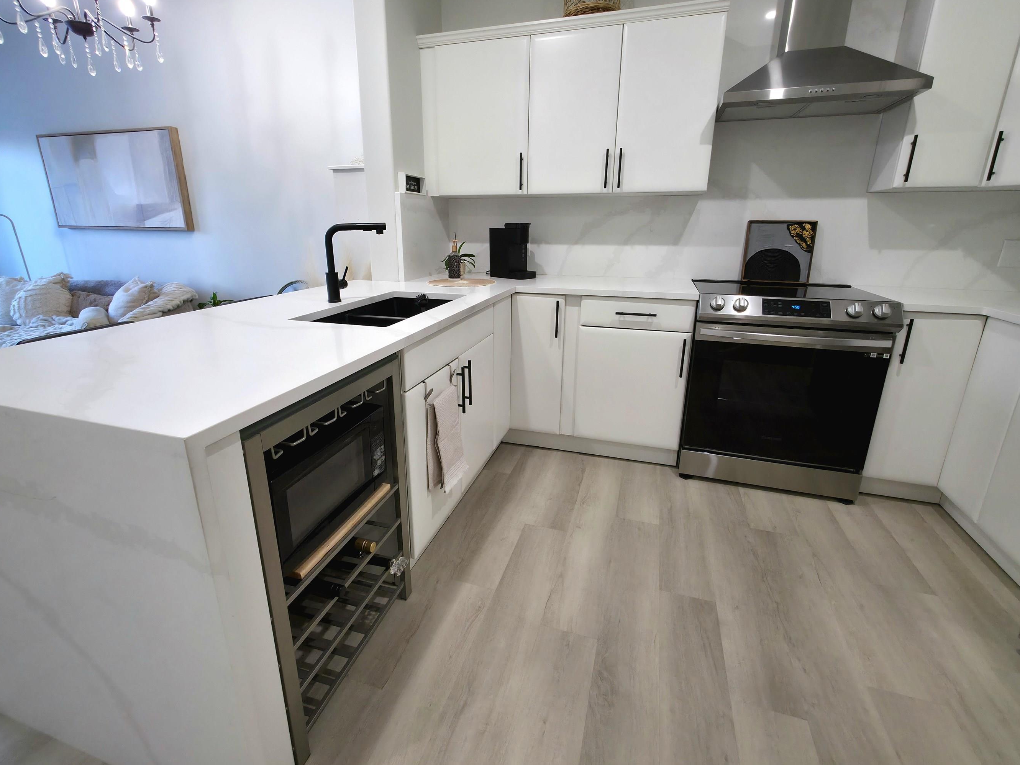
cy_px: 364
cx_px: 505
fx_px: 442
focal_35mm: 15
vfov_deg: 81.7
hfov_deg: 98.2
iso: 100
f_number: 1.9
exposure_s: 1/30
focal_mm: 2.2
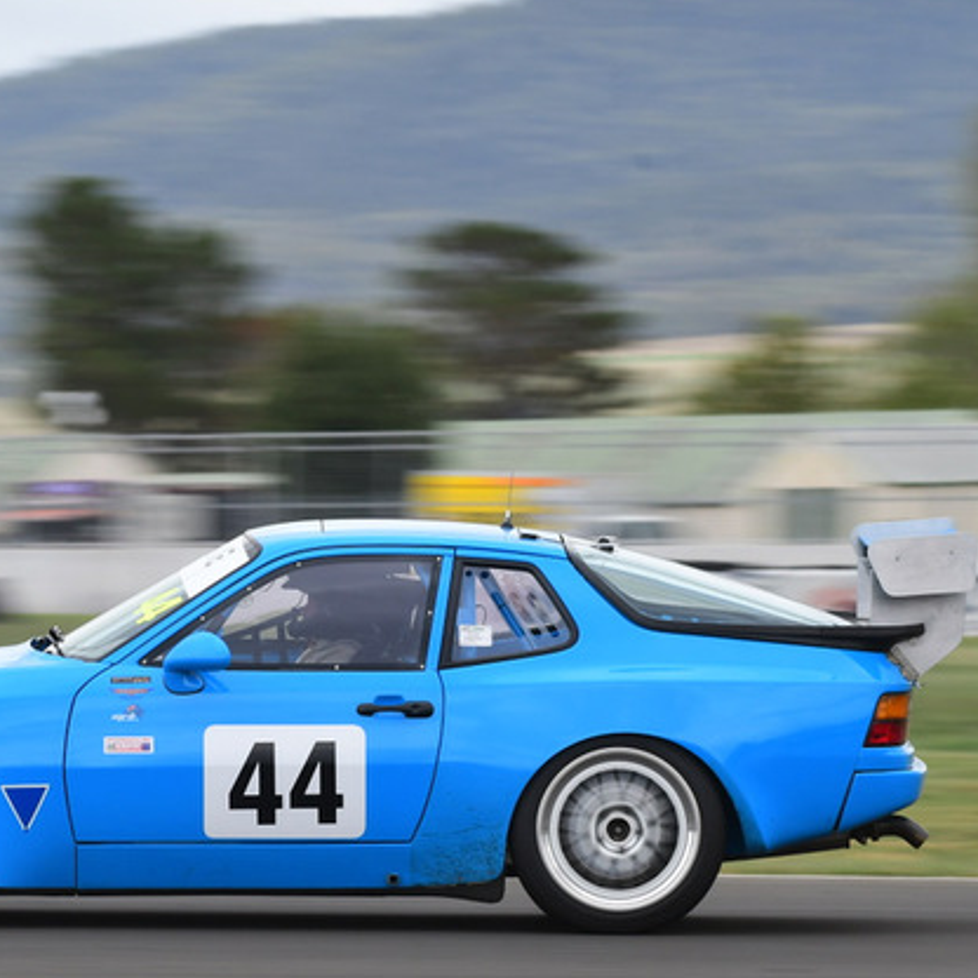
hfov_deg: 3.6
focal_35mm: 490
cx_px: 120
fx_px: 15663
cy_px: 423
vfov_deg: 3.6
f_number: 11
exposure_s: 1/200
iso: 320
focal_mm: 200
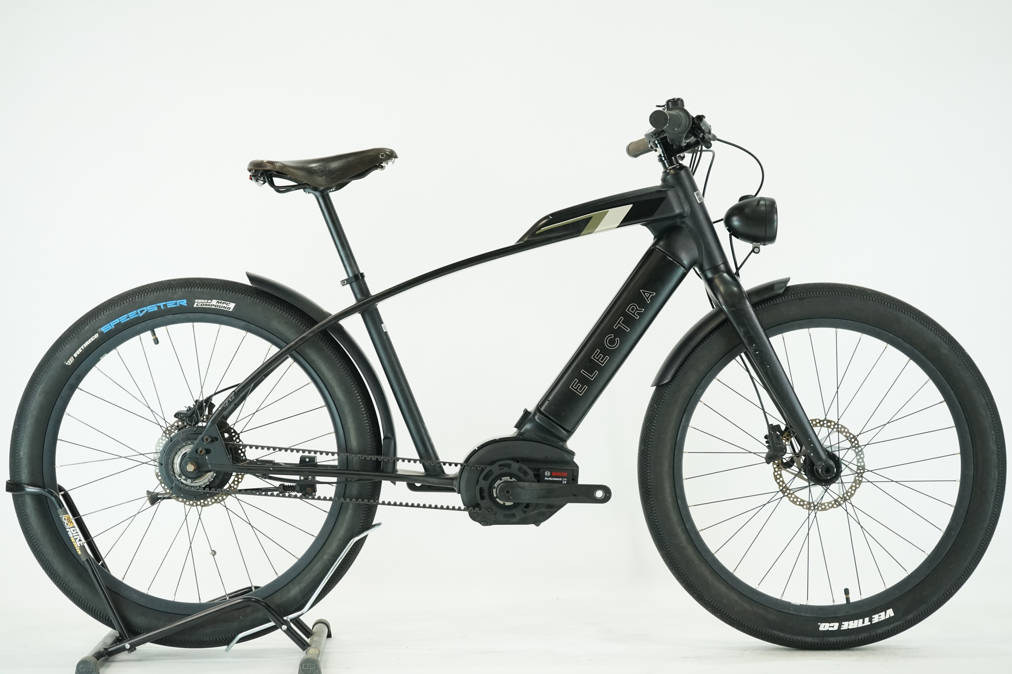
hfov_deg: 31.4
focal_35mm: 64
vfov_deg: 21.2
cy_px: 337
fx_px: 1799
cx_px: 506
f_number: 6.3
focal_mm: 64
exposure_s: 1/200
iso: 2500
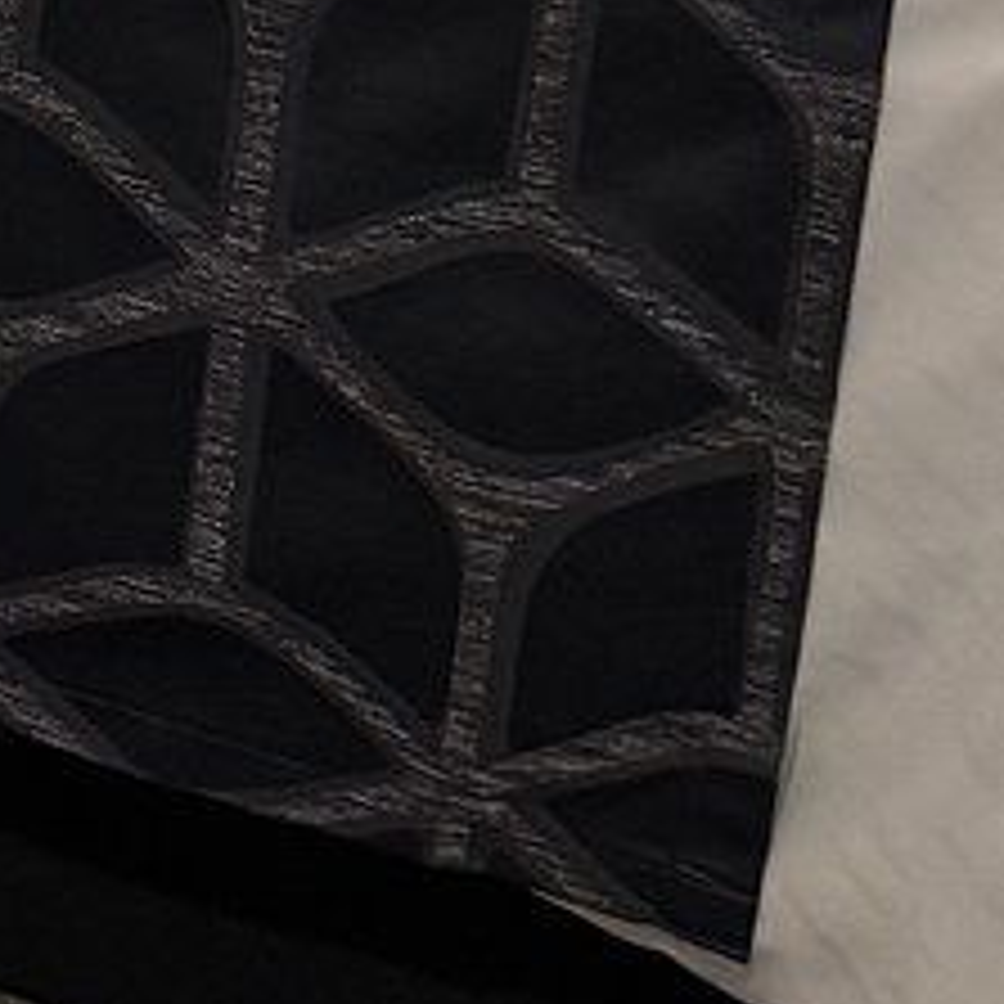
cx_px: -1198
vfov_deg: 9.3
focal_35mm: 146
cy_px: -2062
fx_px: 4791
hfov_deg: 10.6
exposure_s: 1/60
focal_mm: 6.76
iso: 250
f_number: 1.78
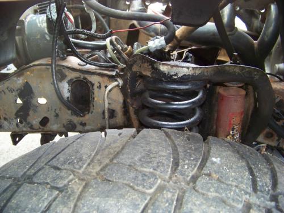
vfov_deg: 39.7
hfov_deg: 51.4
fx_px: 295
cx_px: 142
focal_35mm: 36
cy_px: 106
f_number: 2.8
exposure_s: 1/30
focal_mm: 5.85
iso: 200
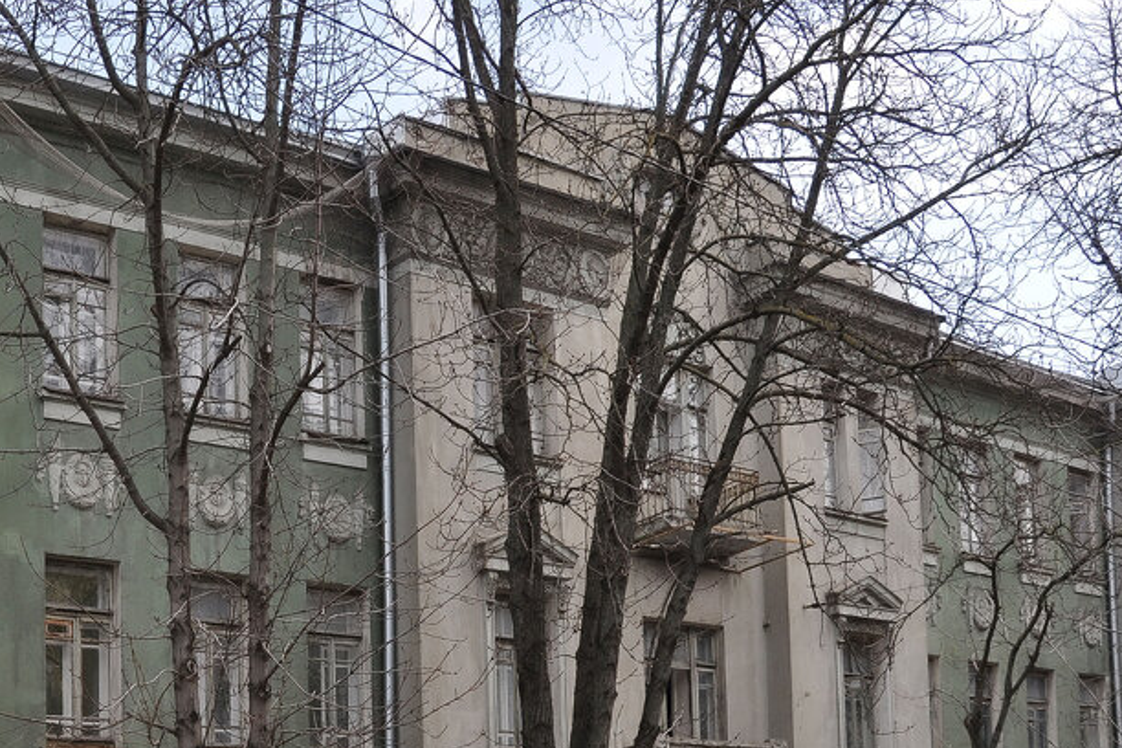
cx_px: 265
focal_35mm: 53
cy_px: 712
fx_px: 1652
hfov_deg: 36.5
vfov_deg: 24.6
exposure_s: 1/200
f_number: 7.1
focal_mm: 18
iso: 200
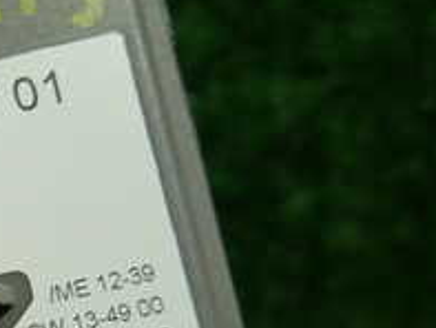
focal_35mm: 76
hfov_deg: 22.0
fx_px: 958
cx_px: -184
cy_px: 312
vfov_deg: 19.0
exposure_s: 1/80
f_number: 2
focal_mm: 4.5
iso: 100
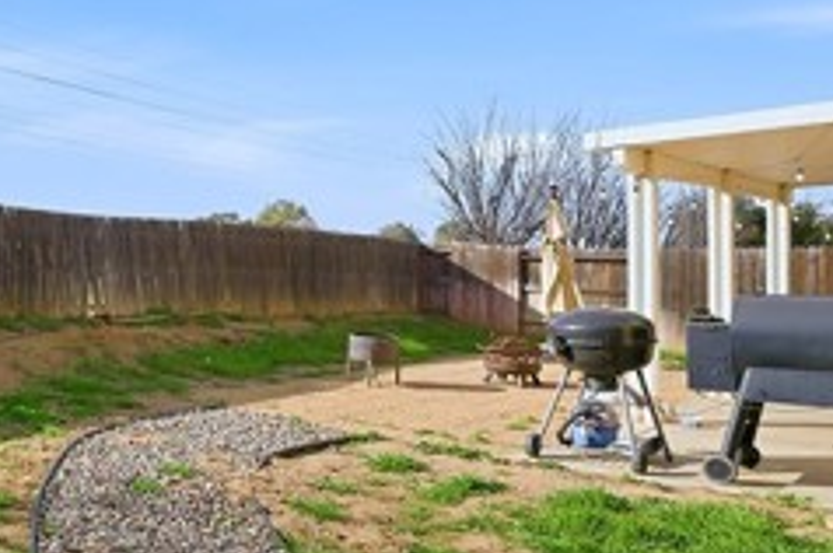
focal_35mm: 35
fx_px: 809
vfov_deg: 37.7
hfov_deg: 46.6
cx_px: 21
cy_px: 262
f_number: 6.3
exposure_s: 1/1250
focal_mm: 13
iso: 250
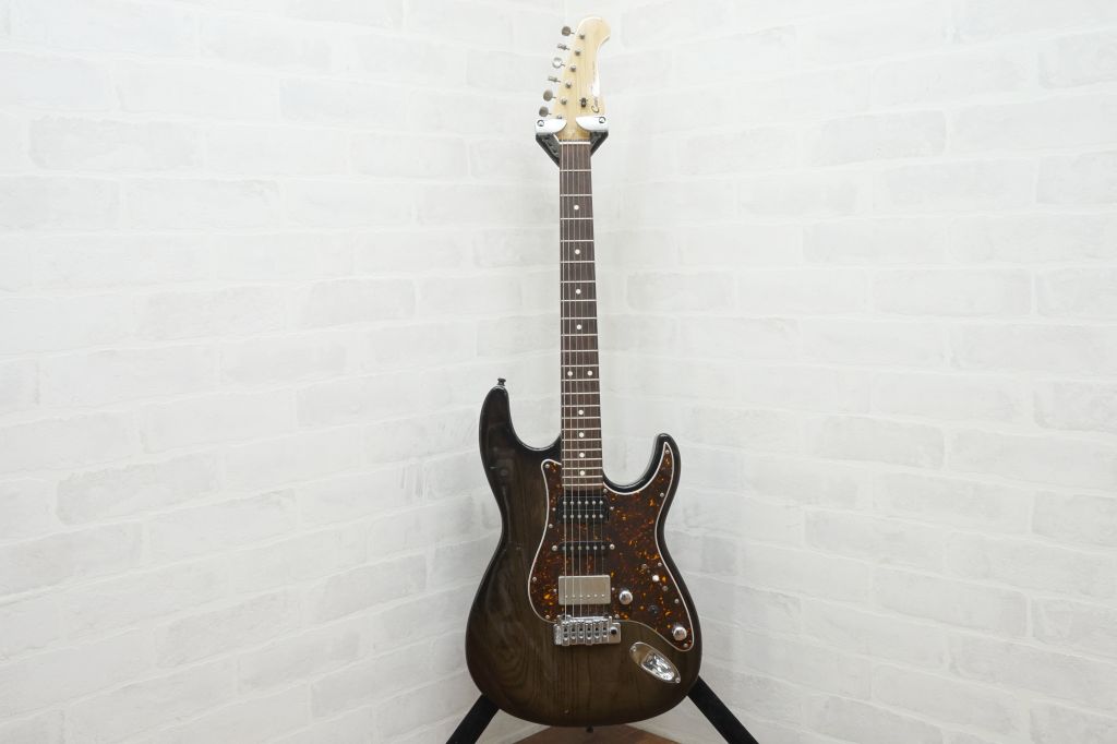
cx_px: 558
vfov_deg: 36.8
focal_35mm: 36
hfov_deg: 53.1
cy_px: 372
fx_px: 1117
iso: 250
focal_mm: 24
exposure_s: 1/10
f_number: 11
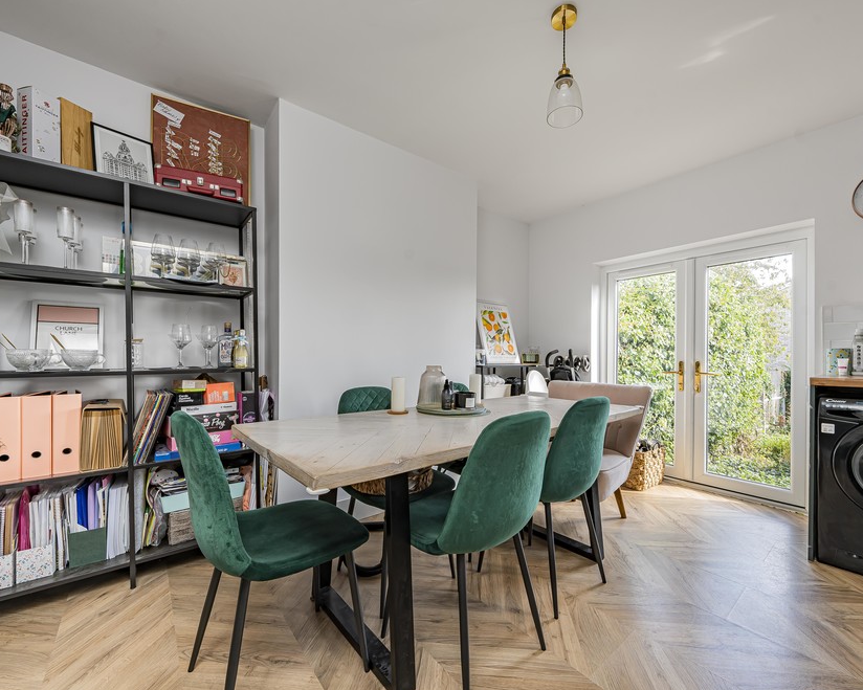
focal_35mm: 14
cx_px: 452
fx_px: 358
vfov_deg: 88.0
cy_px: 354
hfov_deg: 100.6
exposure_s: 1/15
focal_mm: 12
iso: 320
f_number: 9
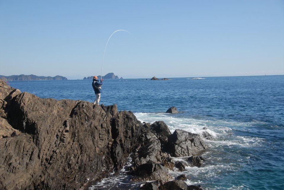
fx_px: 403
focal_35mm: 51
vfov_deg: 26.5
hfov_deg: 38.8
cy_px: 95
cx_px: 142
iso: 100
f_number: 4.2
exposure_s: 1/750
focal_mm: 34
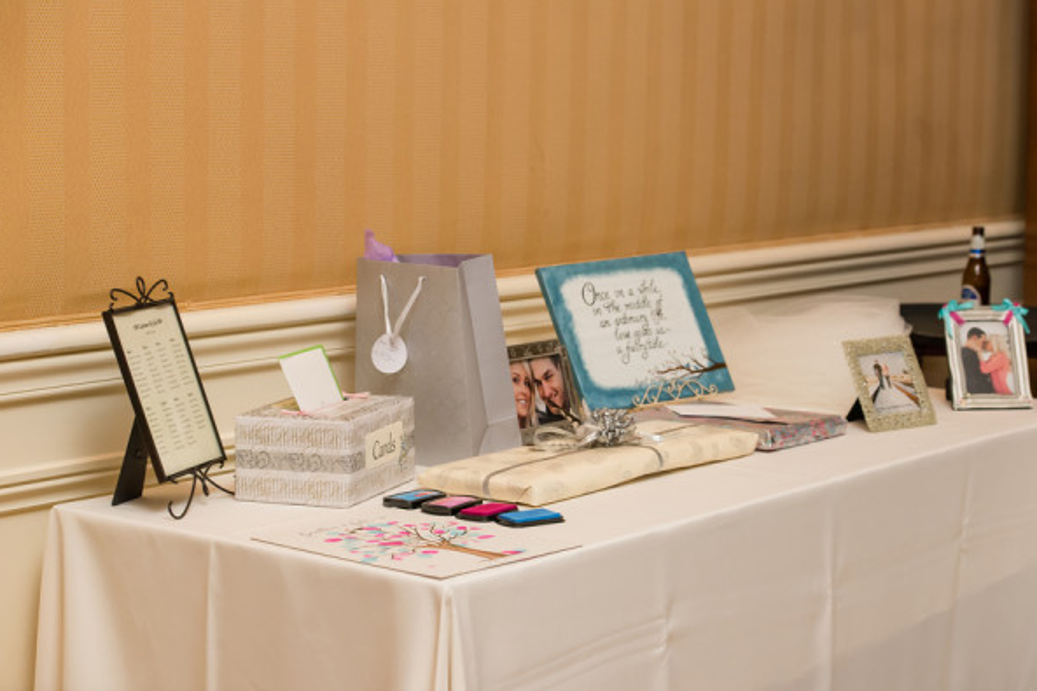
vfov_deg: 15.9
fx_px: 2476
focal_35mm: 86
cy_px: 345
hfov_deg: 23.7
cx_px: 519
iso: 1250
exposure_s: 1/250
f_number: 5
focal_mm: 85
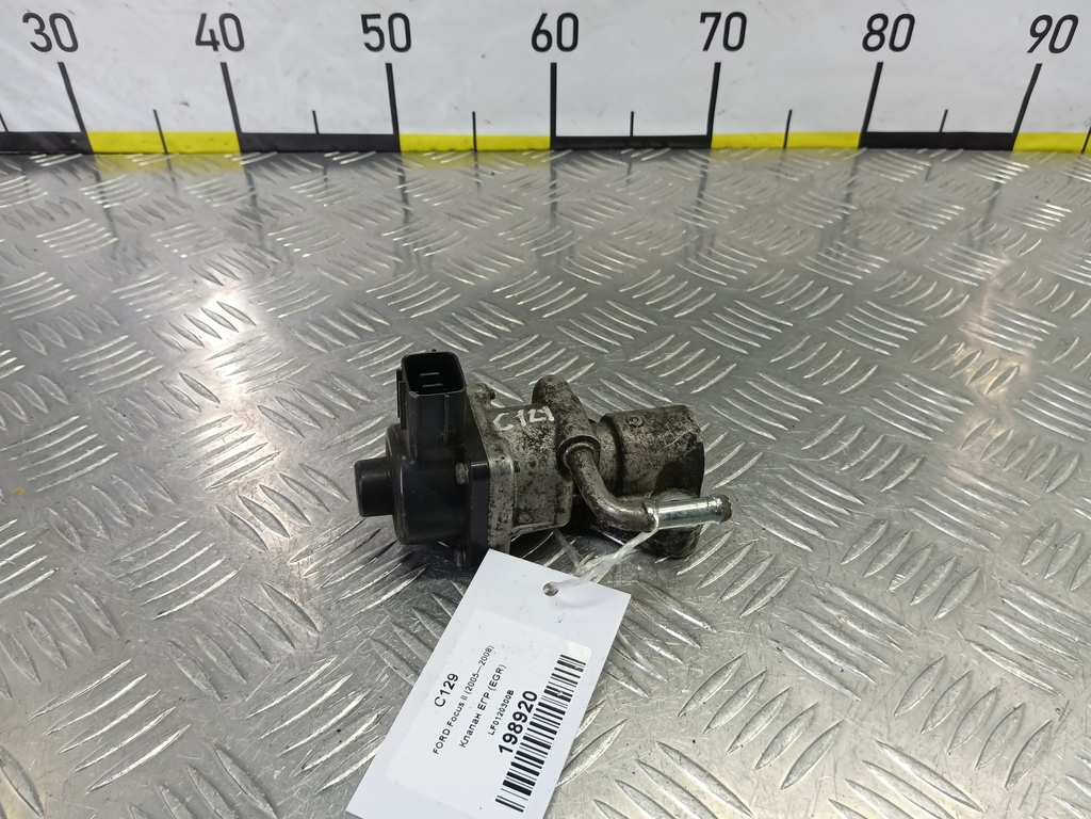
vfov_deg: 58.9
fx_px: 725
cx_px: 546
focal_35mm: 23
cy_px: 410
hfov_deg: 73.9
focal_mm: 4.11
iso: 119
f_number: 1.6
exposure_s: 1/50
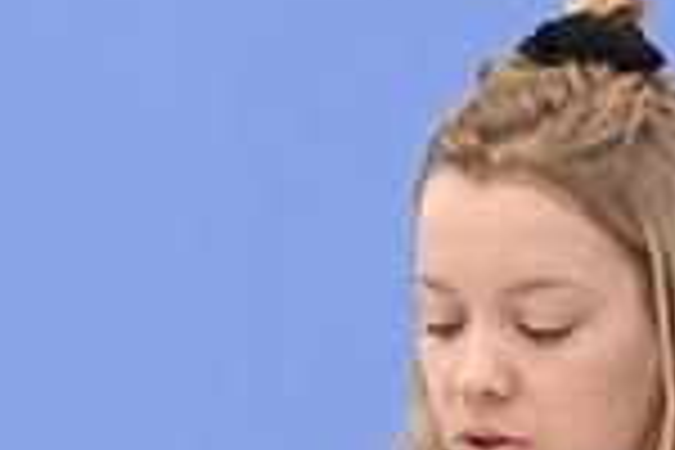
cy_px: 459
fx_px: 4518
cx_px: 38
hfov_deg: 8.5
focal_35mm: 241
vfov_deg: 5.7
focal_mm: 80
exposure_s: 1/500
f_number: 6.3
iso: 4000
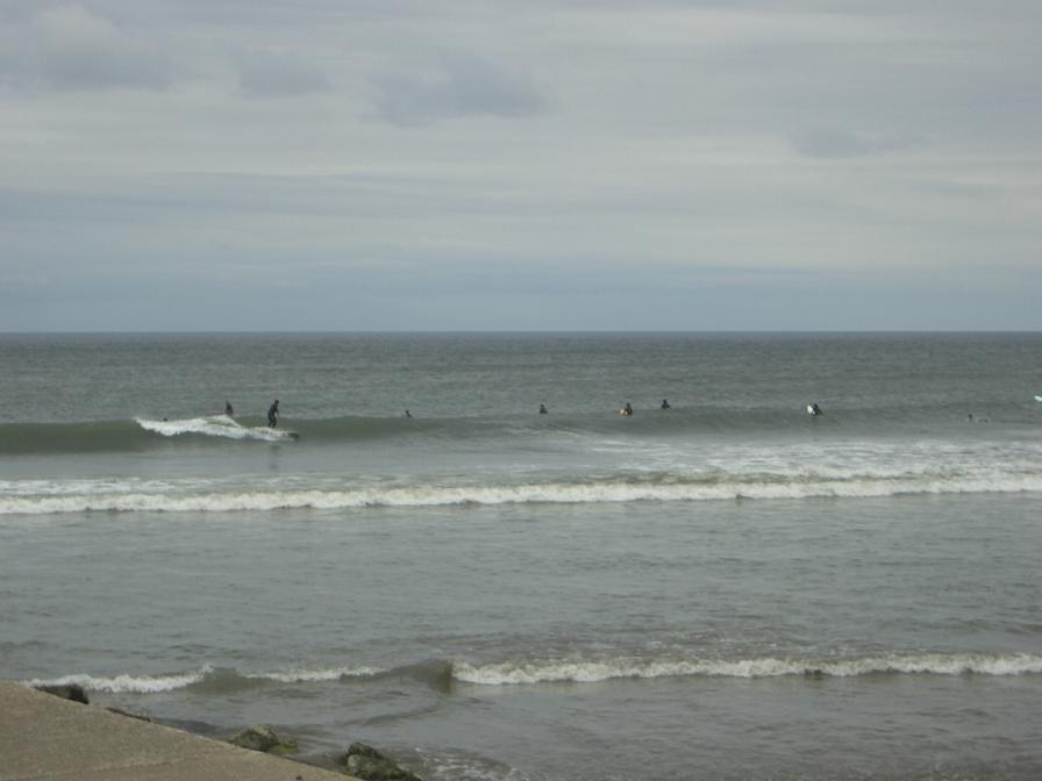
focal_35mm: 88
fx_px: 2649
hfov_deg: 22.3
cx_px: 521
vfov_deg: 16.8
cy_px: 390
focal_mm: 14.6
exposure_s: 1/320
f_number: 4.4
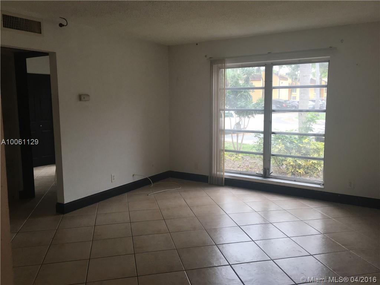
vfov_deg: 48.2
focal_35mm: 29
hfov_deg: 61.7
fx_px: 318
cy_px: 142
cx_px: 190
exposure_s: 1/120
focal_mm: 4.15
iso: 40
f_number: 2.2
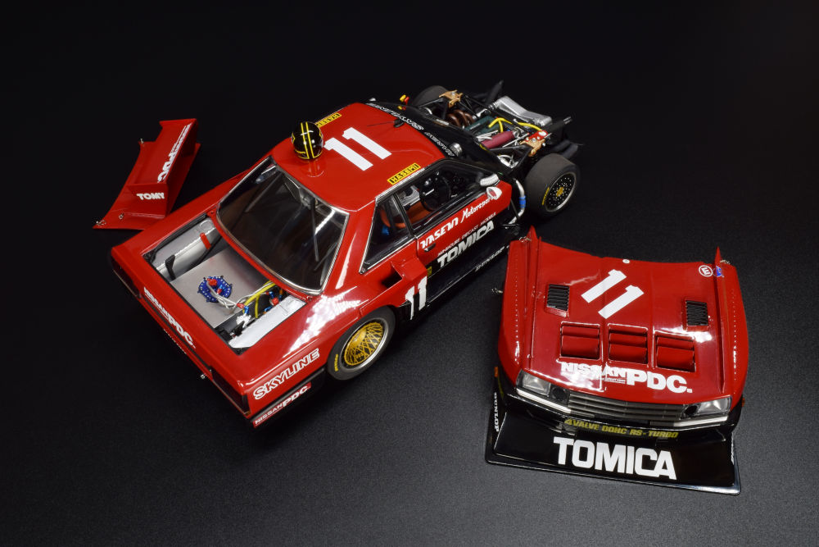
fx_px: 751
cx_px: 410
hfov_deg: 57.2
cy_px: 274
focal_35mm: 33
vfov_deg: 40.0
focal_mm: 22
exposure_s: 1.3
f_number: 22
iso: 100
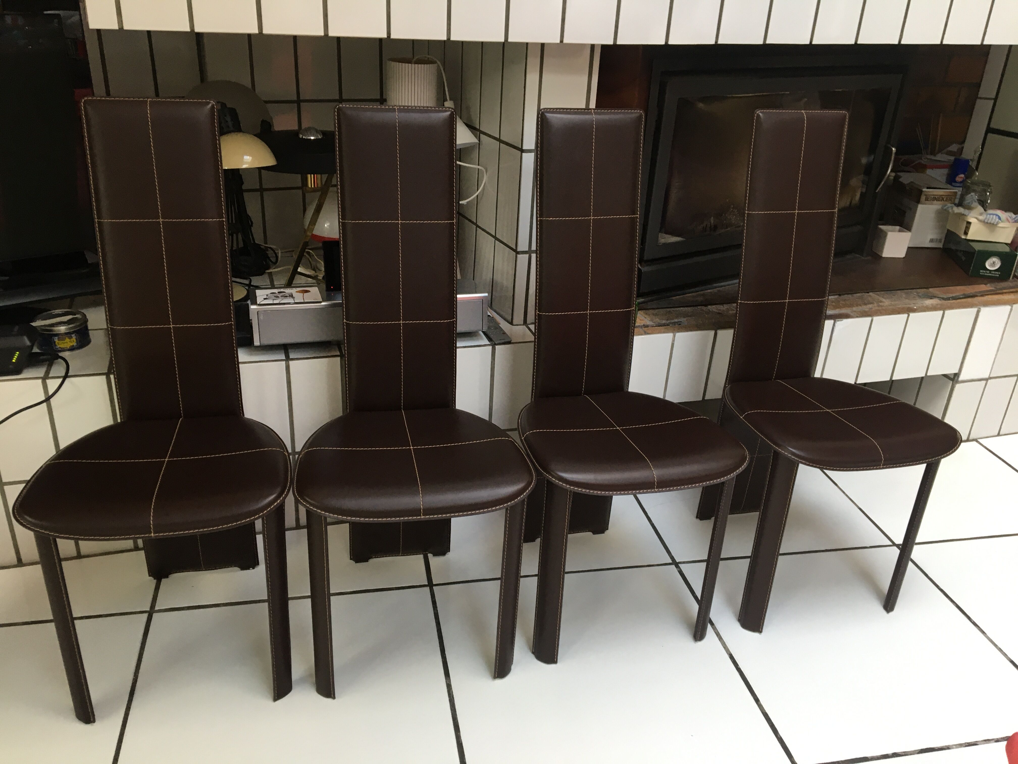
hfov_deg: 61.7
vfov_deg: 48.2
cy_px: 382
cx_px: 509
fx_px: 853
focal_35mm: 29
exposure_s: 1/33
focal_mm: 4.15
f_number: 2.2
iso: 80
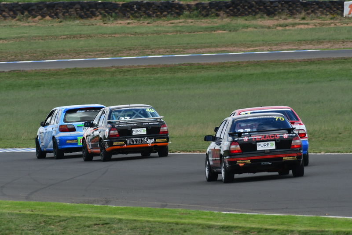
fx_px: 7336
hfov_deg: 2.7
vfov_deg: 1.8
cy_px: 118
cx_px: 176
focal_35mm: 750
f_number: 10
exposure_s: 1/640
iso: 500
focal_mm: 500
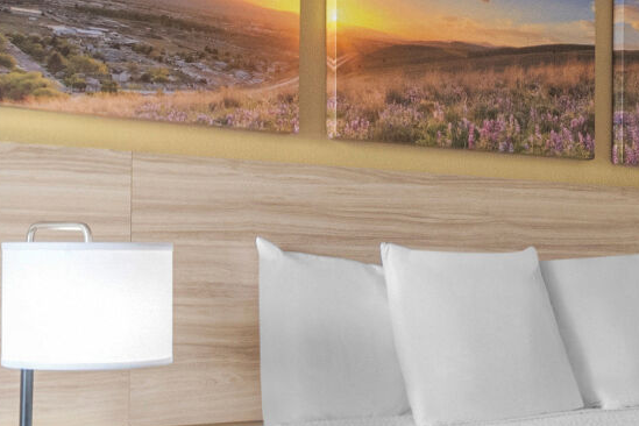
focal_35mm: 82
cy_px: 289
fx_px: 1455
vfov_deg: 16.6
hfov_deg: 24.1
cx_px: 574
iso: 800
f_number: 4
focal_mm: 10
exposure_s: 1/125
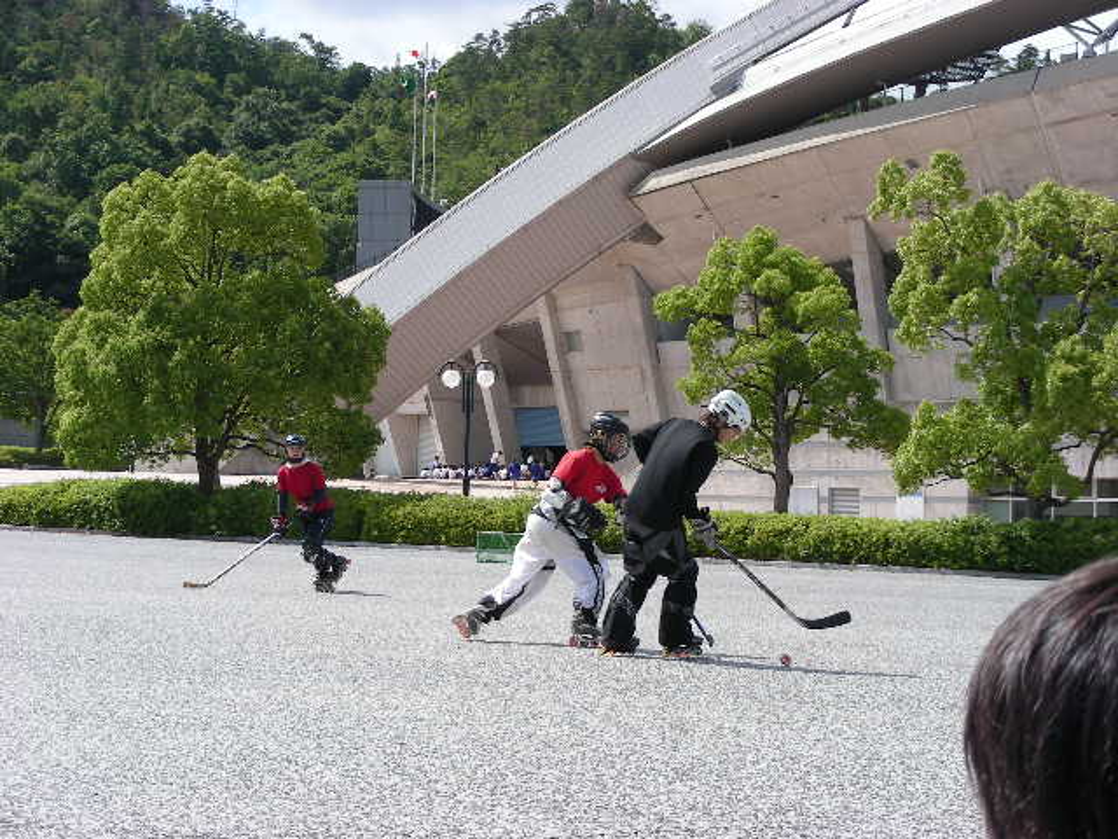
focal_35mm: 79
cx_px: 559
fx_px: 2551
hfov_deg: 24.7
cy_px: 420
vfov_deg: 18.7
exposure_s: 1/362
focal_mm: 13.2
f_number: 4
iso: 50
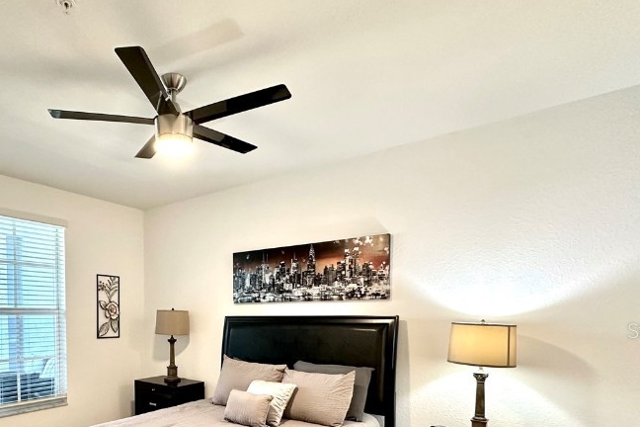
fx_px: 409
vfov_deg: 52.2
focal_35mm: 23
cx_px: 215
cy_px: 330
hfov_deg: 73.9
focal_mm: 2.22
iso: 250
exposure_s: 1/60
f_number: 2.2
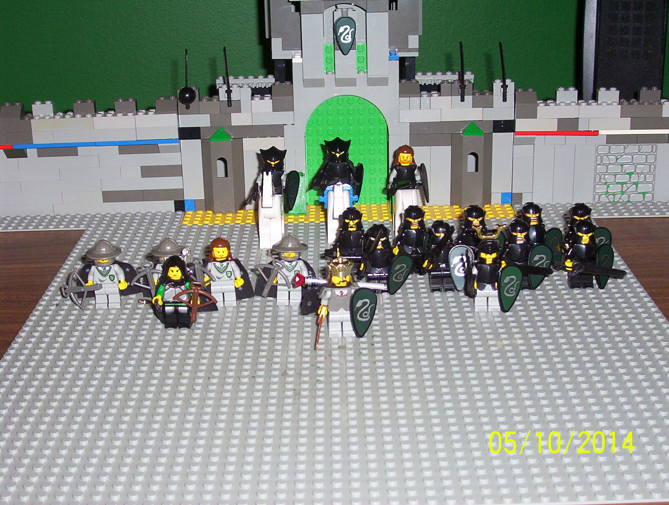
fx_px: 1279
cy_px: 252
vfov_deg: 22.3
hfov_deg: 29.3
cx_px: 334
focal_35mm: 66
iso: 140
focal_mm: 8.74
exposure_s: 1/80.5
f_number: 3.26
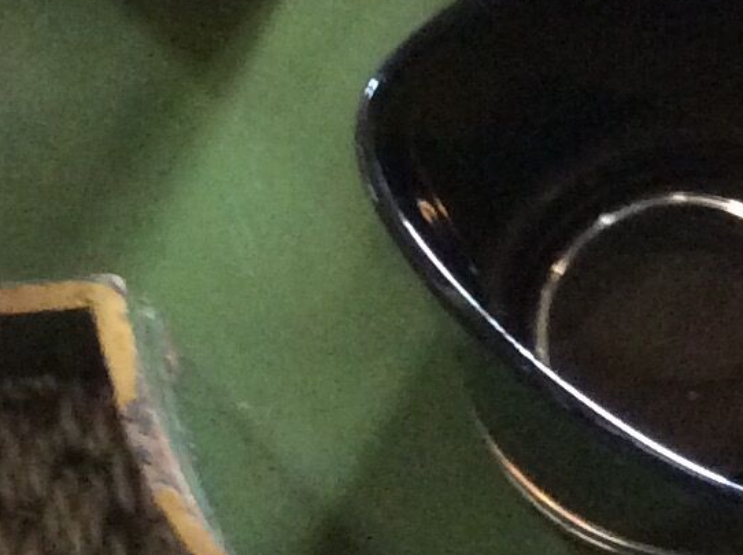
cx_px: 674
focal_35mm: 153
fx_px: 3280
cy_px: -292
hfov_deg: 12.8
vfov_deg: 9.4
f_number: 2.4
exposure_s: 1/20
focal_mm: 3.3
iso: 250
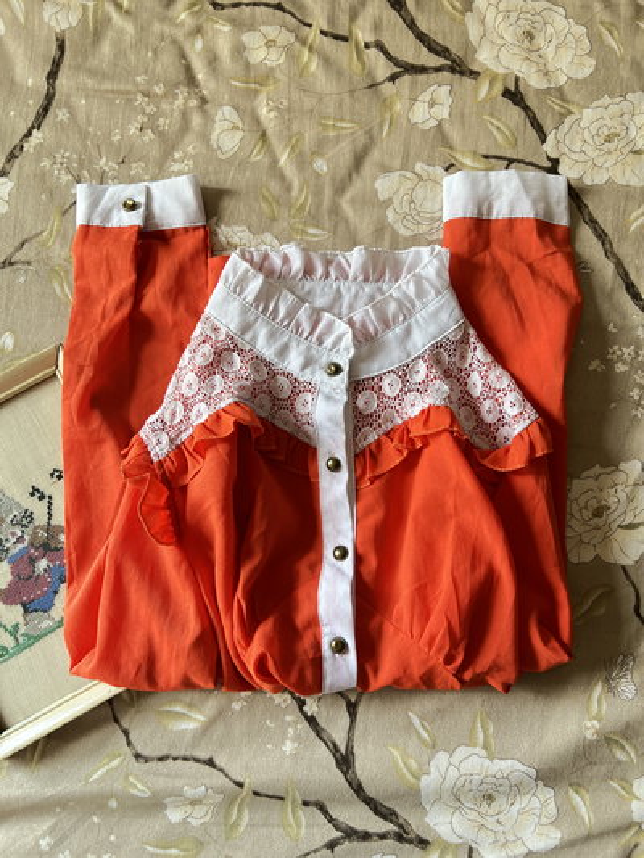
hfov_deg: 53.1
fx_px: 645
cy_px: 429
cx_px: 322
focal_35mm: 26
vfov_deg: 67.3
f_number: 1.5
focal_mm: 5.7
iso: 100
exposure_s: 1/121
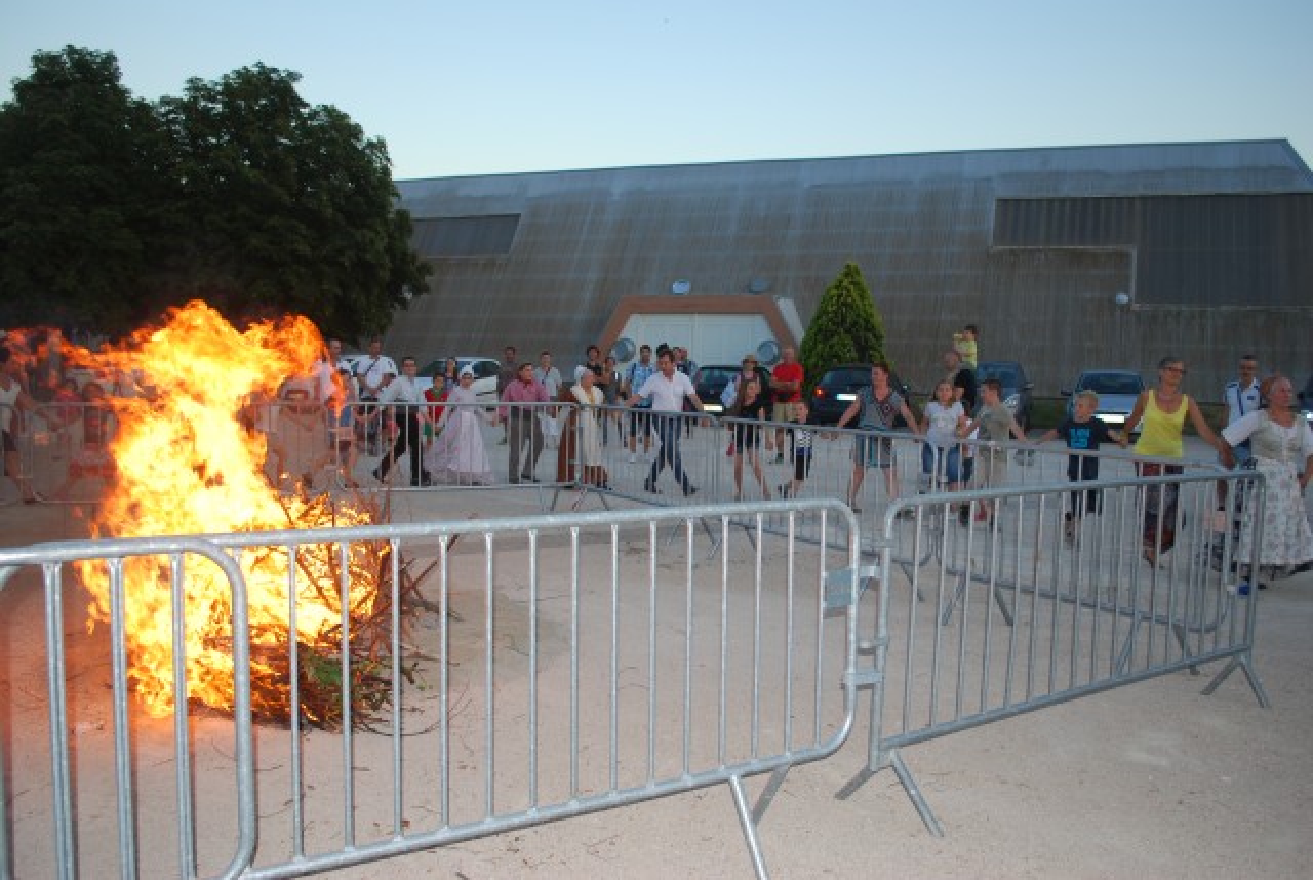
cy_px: 440
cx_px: 656
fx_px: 1096
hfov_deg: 61.8
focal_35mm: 30
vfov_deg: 43.8
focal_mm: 20
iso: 200
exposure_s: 1/160
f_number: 3.8
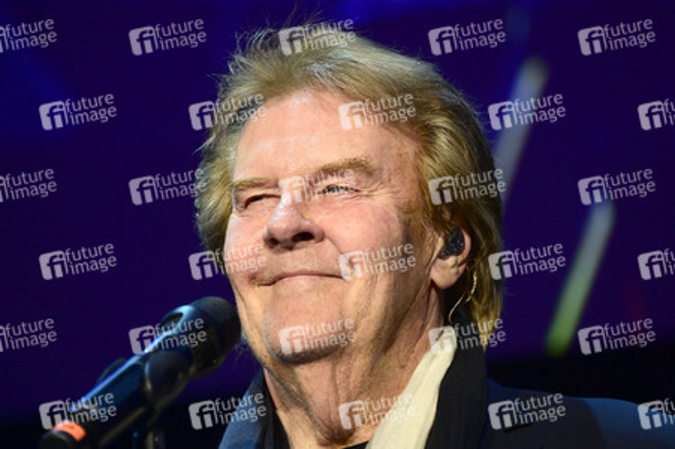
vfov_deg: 4.6
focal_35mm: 300
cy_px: 224
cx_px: 338
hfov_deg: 6.9
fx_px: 5621
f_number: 5.6
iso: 6400
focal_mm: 300
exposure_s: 1/640
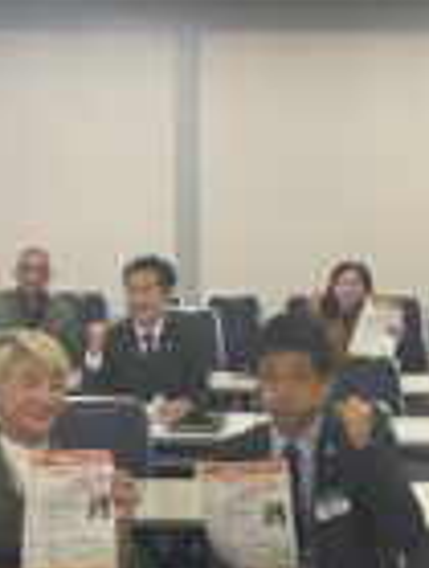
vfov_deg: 24.9
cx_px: 292
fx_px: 1283
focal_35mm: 78
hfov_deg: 18.9
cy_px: 337
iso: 40
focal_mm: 3
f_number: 1.8
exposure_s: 1/50
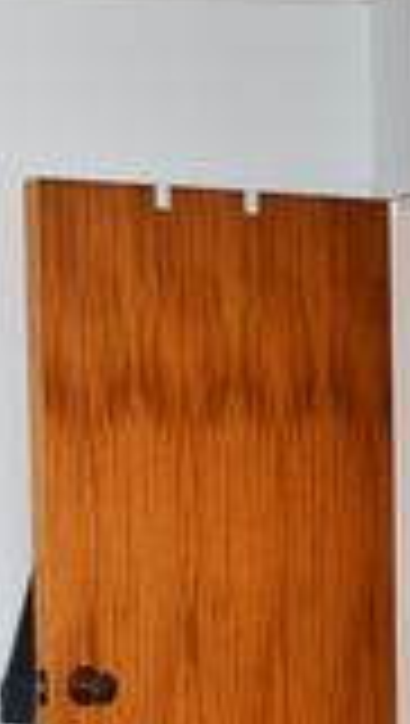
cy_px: 641
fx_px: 2032
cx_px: -140
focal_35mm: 106
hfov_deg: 11.2
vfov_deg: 19.9
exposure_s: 1/80
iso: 800
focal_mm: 23
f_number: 4.5
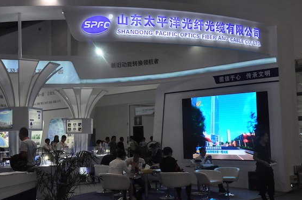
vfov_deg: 28.0
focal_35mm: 48
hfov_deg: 41.1
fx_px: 402
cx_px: 135
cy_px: 97
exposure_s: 1/125
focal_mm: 28
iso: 1600
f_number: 11
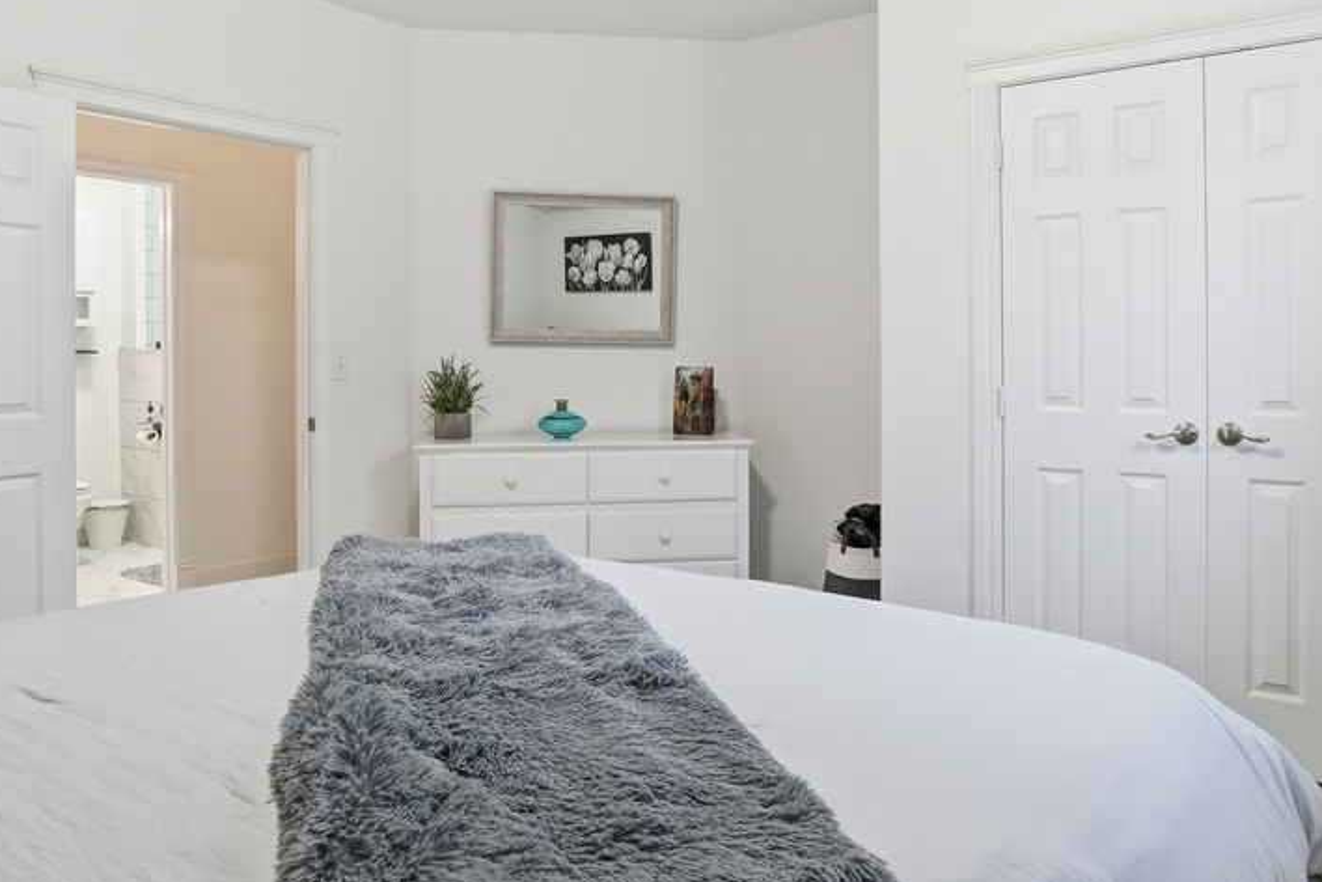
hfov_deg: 69.2
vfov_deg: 49.4
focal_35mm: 26
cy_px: 381
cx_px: 733
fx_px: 955
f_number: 9
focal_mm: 18
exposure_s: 1/80
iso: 250
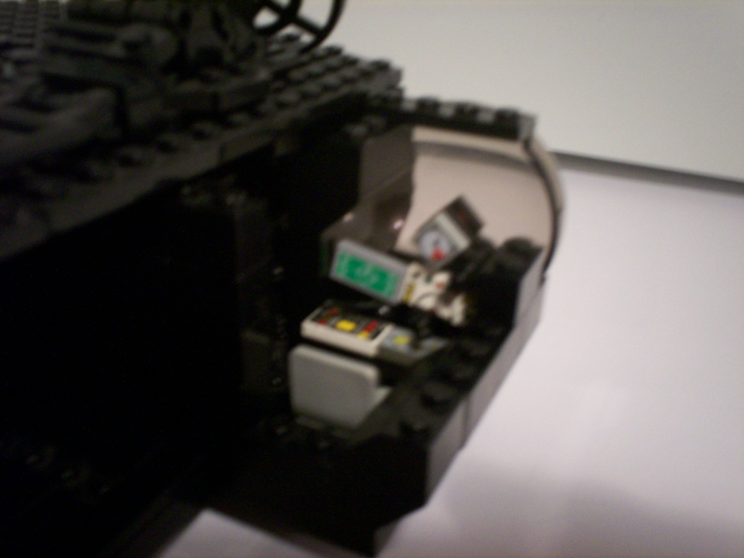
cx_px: 372
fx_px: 774
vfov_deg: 39.7
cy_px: 279
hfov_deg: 51.4
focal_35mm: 36
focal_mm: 6
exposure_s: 1/8
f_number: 4.5
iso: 200
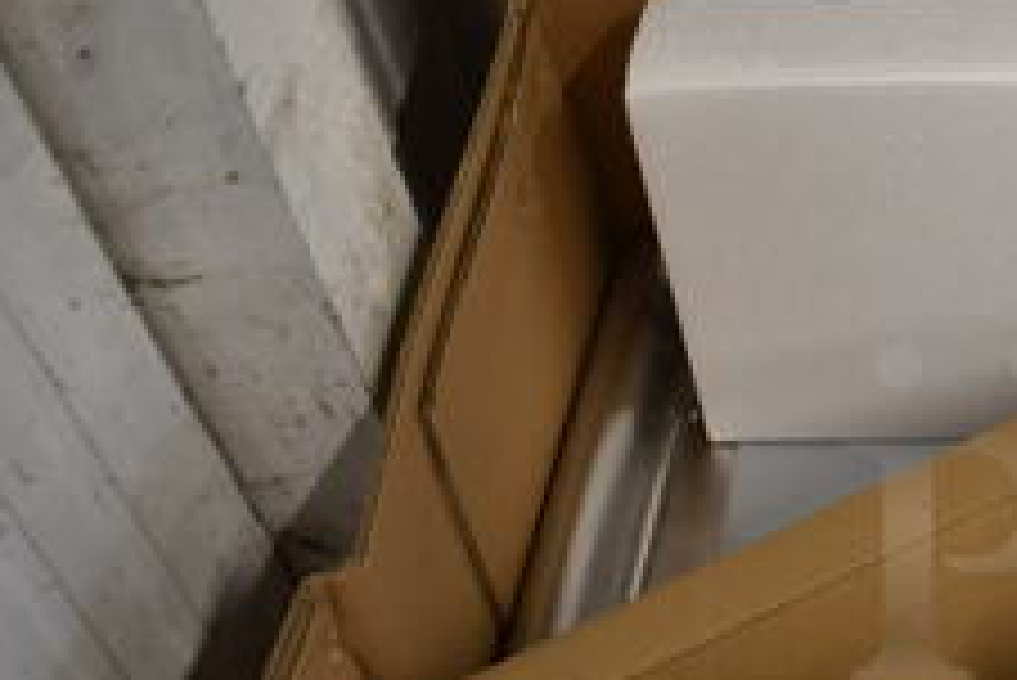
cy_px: 549
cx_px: 1179
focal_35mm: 73
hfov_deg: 25.3
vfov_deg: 18.5
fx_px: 2063
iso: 640
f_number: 3.5
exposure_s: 1/30
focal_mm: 18
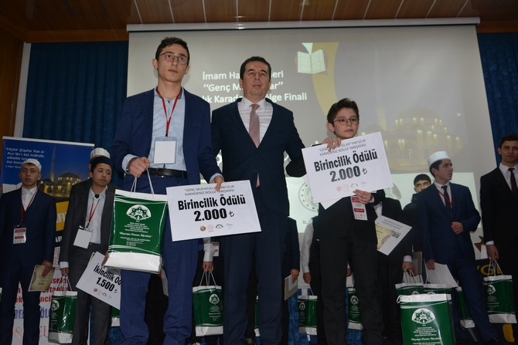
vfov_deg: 35.5
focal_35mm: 38
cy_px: 172
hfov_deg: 51.3
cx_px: 259
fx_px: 540
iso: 1000
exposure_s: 1/60
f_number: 4
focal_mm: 25
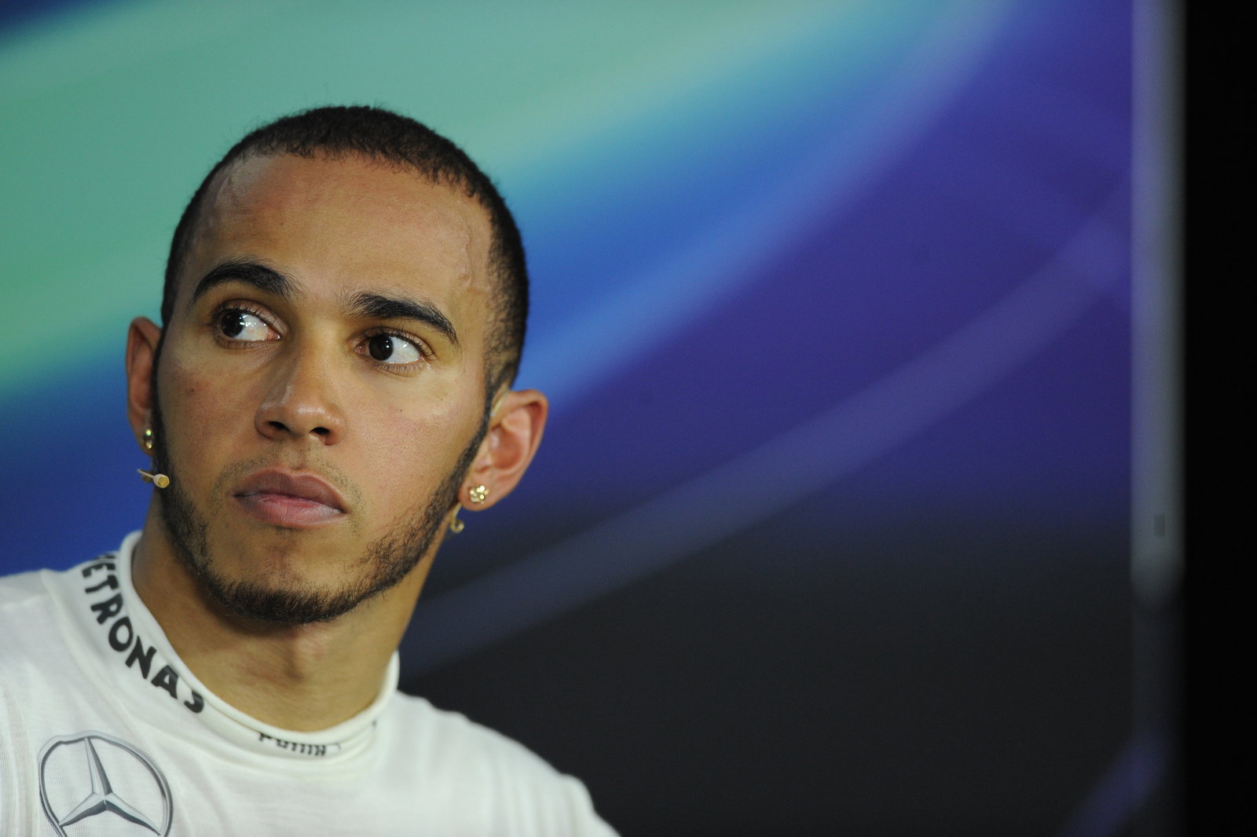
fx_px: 13959
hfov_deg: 5.2
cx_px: 628
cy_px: 418
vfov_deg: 3.4
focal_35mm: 400
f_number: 3.5
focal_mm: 400
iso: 1600
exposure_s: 1/250
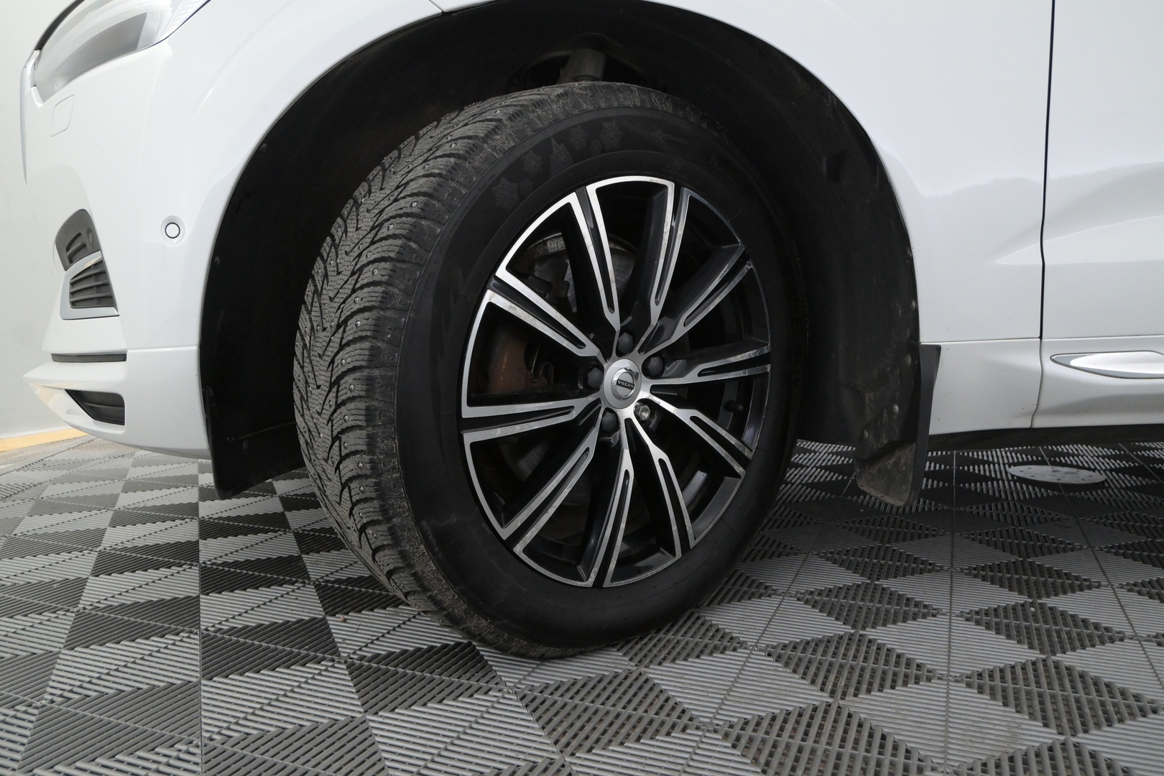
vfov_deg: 44.6
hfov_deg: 63.2
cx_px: 582
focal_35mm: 29
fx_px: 946
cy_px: 388
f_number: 5.6
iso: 2500
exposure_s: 1/100
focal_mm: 19.5
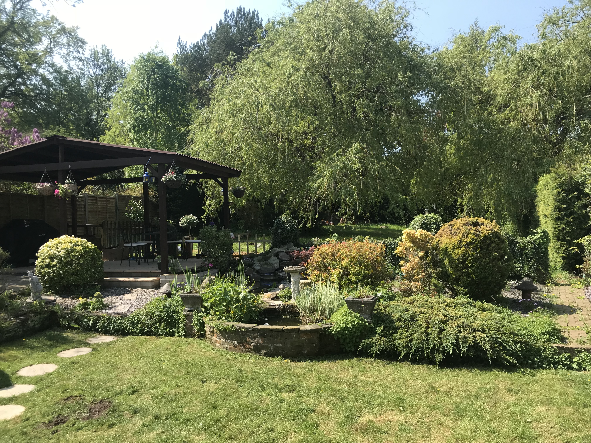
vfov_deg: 49.7
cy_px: 222
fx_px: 478
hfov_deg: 63.4
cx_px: 296
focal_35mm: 28
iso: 20
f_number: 1.8
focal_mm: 3.99
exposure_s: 1/847
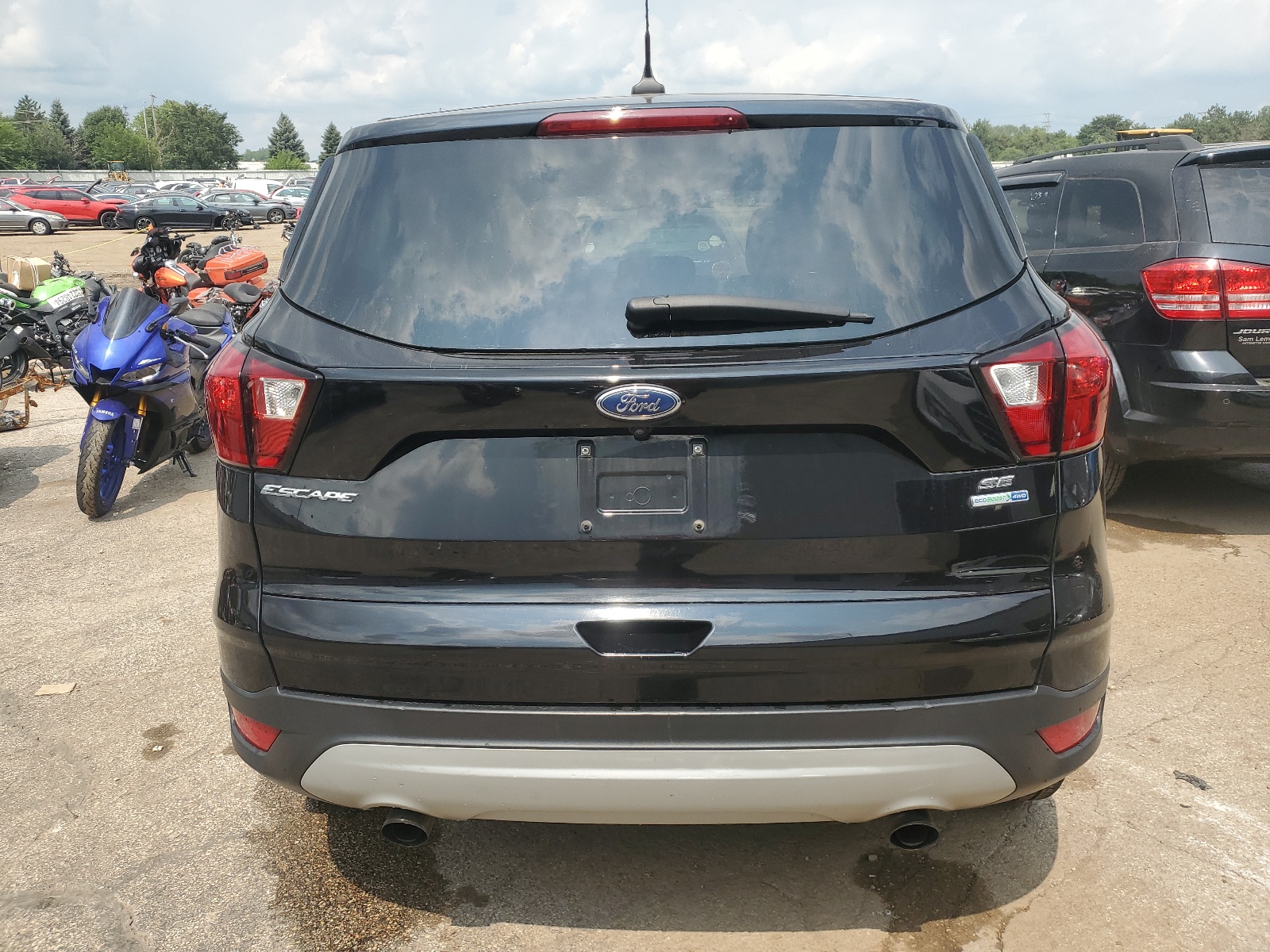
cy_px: 476
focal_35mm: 26
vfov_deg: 53.1
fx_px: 954
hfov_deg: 67.3
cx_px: 635
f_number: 1.5
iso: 50
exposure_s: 1/2500
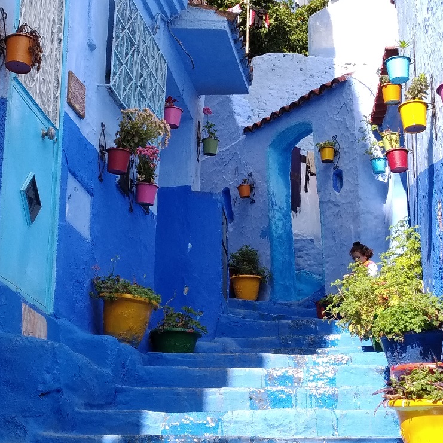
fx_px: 449
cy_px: 224
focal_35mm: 31
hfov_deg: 52.4
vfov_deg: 52.5
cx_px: 194
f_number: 2.2
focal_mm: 3.82
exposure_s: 1/605
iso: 100
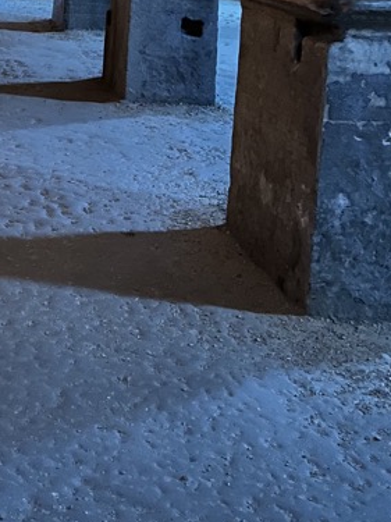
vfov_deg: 26.0
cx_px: -24
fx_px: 1070
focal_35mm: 71
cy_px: -4
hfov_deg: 19.9
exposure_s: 1/9
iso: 1250
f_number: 1.5
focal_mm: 5.7
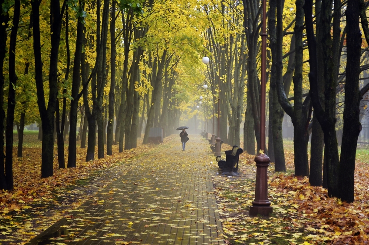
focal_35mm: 82
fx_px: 844
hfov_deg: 24.7
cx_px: 184
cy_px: 122
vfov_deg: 16.5
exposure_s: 1/15
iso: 100
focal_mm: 55
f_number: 5.6
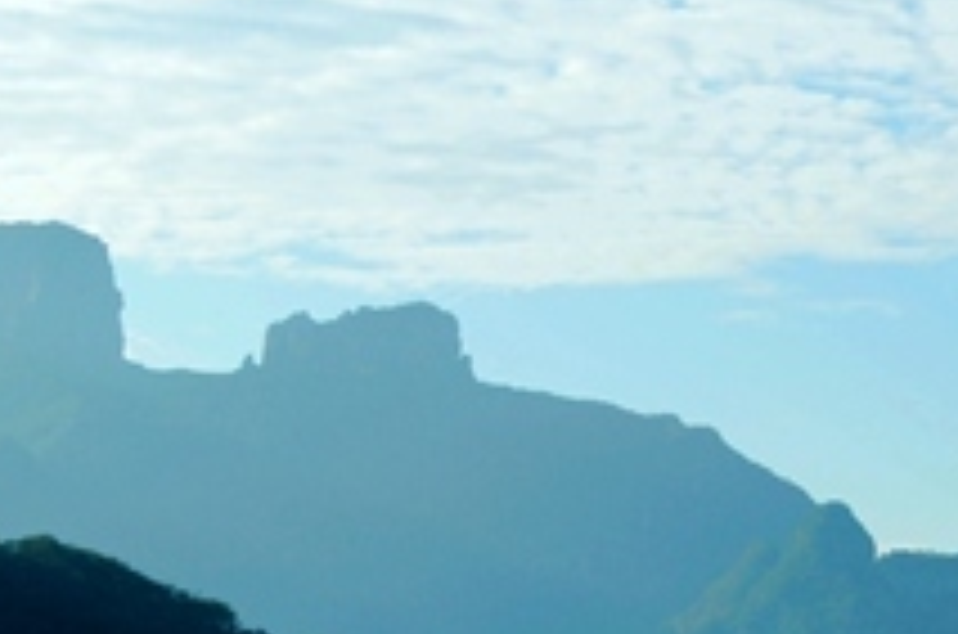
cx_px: 1228
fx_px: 4584
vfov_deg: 7.9
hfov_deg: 11.6
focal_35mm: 173
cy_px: 124
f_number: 8
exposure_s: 1/250
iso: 100
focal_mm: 35
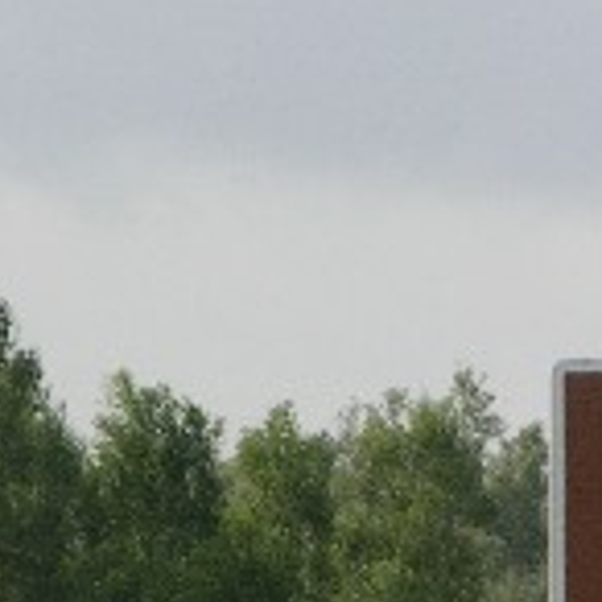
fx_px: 19538
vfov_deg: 1.8
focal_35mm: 993
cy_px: 524
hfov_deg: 1.8
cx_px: 608
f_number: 5.9
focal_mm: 71.2
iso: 50
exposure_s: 1/152
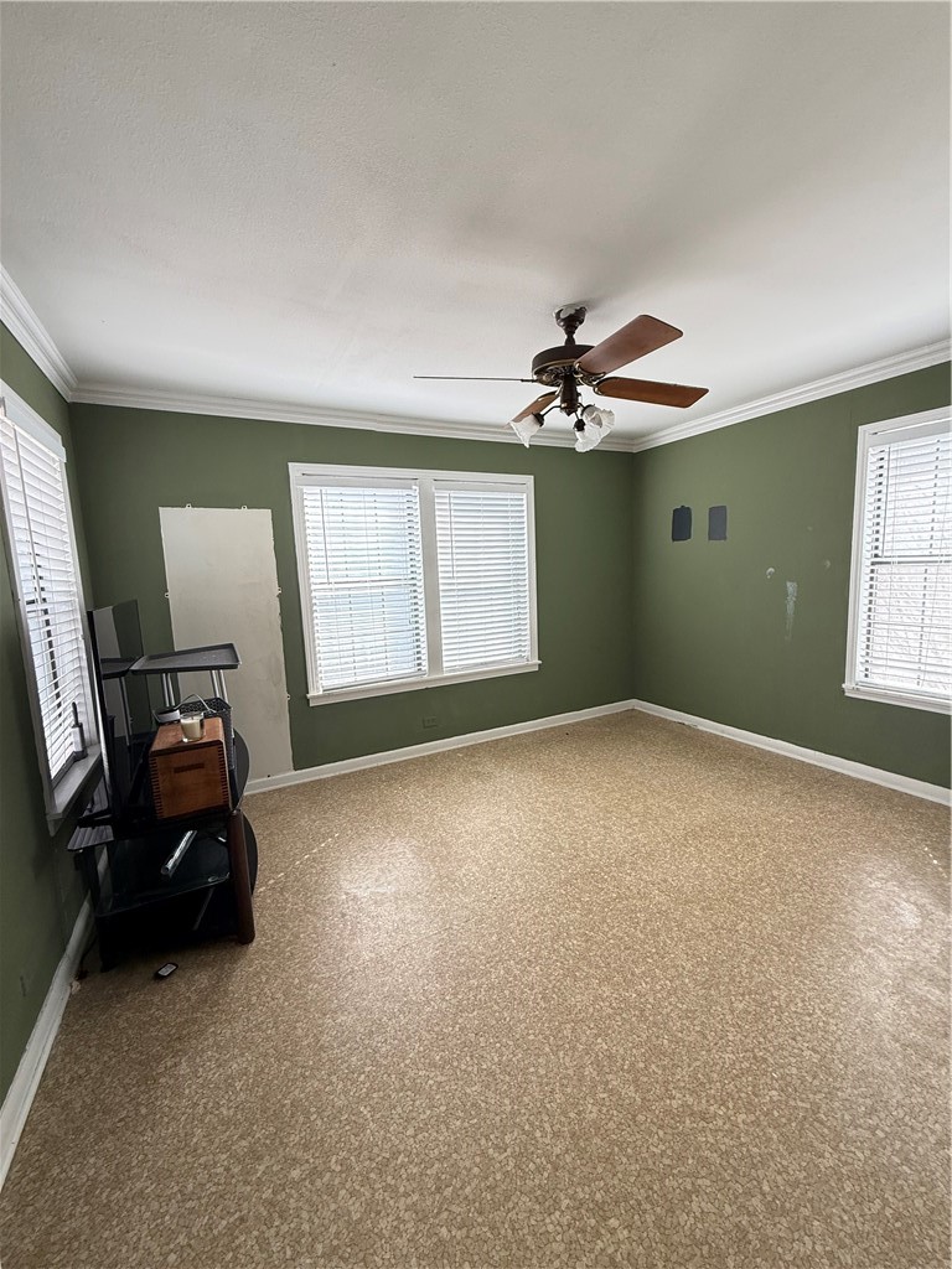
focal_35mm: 14
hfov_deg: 85.7
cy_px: 634
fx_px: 513
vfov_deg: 102.1
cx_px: 476
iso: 160
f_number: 2.2
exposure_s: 1/99
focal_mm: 2.22
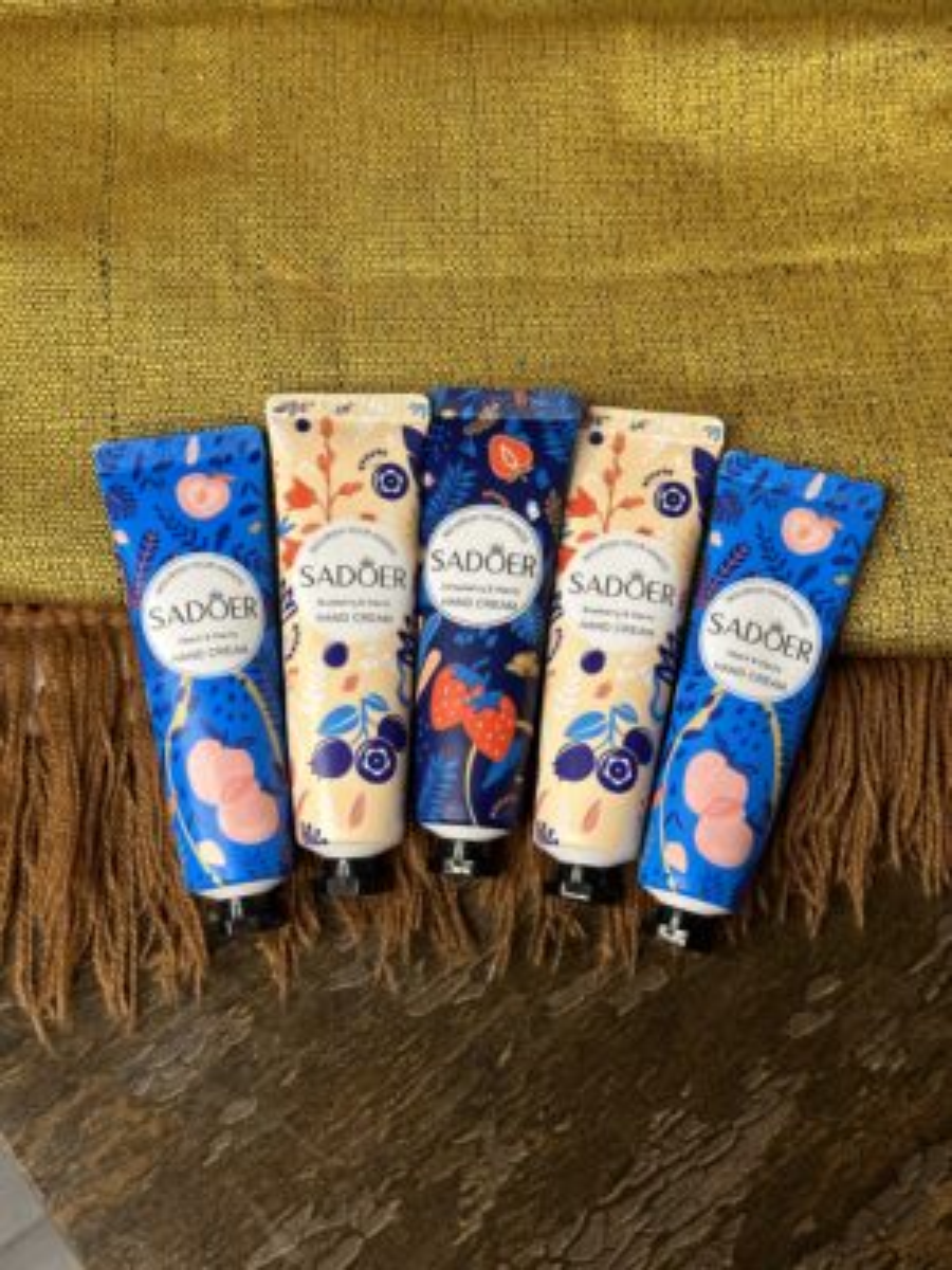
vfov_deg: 39.7
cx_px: 476
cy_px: 635
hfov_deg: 30.3
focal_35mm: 48
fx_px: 1760
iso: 200
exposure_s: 1/33
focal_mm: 6.86
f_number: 1.78
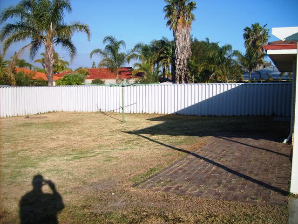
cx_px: 149
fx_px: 301
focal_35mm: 35
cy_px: 112
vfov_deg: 40.7
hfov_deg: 52.6
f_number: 7.1
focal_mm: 5.8
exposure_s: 1/180
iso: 50
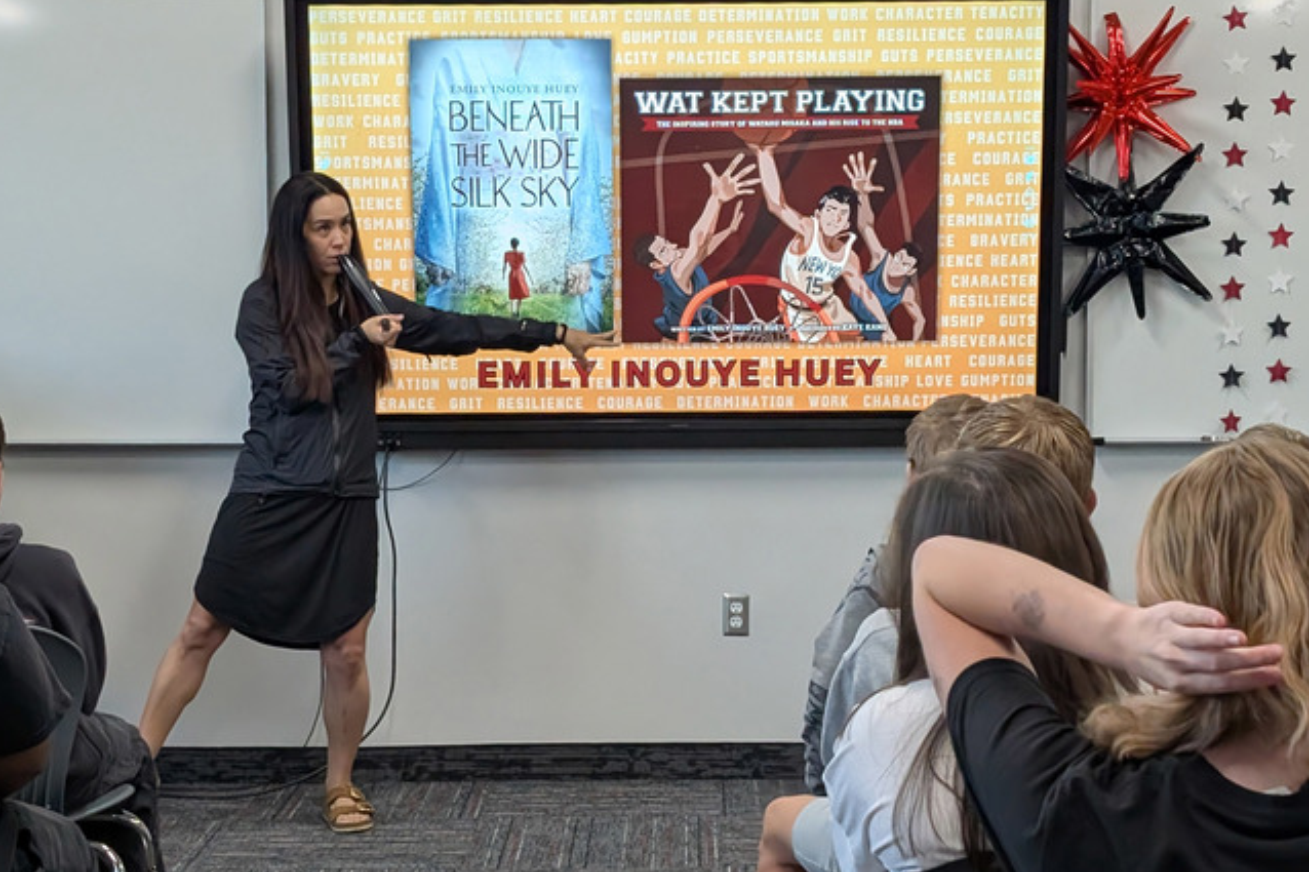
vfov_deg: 21.2
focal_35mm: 64
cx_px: 661
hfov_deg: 31.4
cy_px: 511
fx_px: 2326
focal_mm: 6.9
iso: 422
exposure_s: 1/434
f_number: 1.68
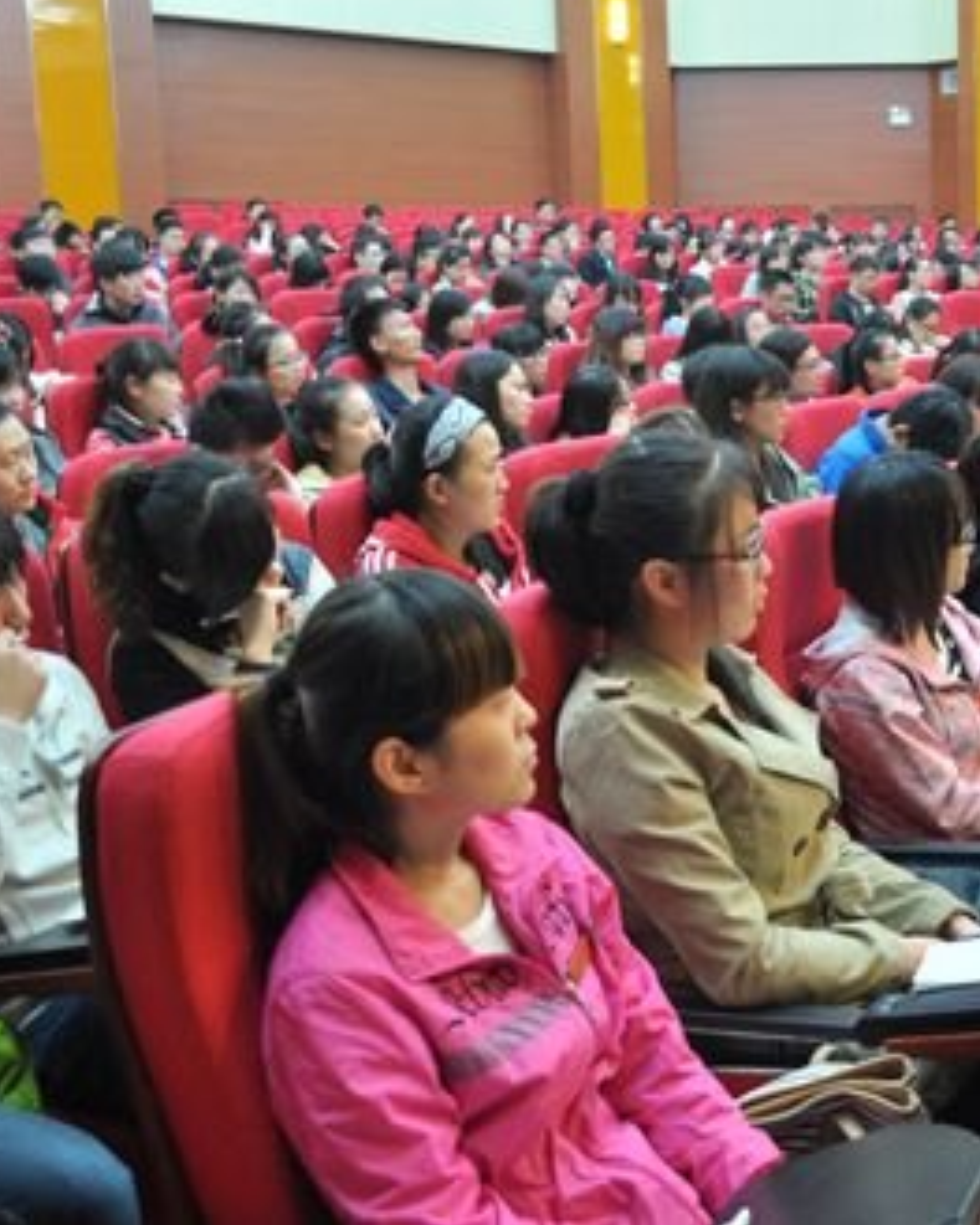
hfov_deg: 31.2
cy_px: 611
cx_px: 786
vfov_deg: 39.6
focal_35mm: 47
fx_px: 1705
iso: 400
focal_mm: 22
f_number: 5
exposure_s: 1/8
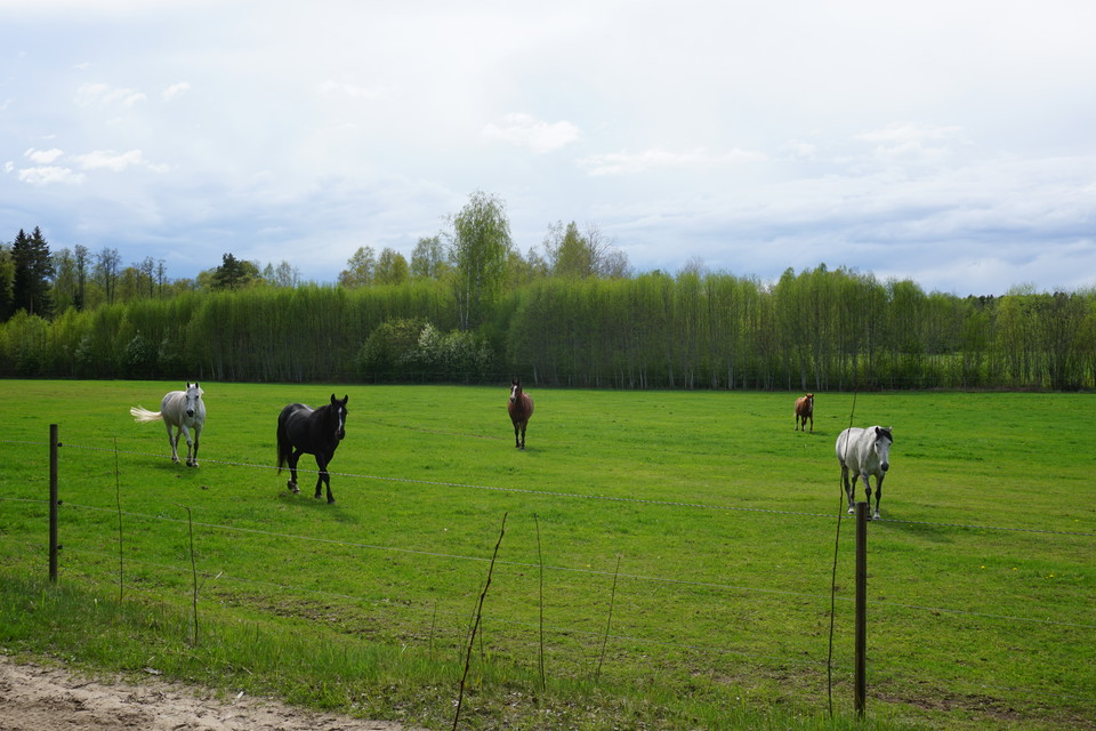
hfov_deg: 53.1
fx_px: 1096
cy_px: 366
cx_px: 548
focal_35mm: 36
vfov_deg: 36.9
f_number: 10
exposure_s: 1/100
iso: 100
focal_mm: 24
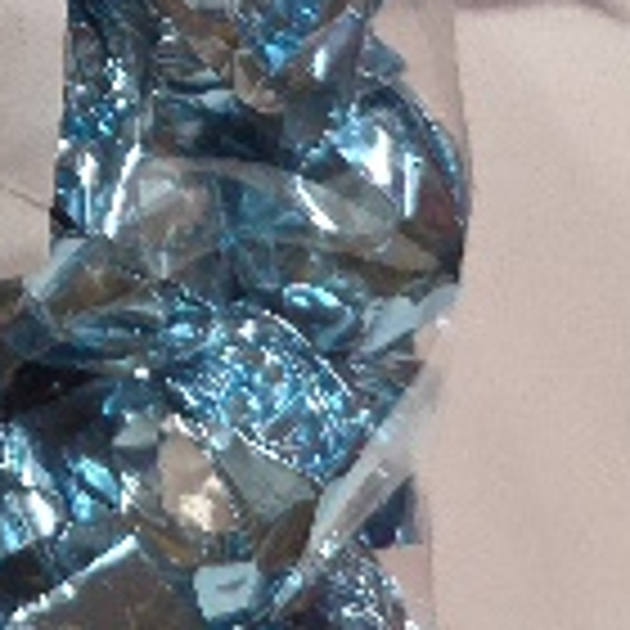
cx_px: -464
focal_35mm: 116
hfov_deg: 13.6
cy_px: -486
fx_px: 2389
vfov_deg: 13.5
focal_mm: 6.3
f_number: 1.7
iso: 400
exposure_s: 1/101
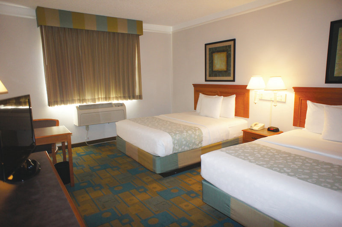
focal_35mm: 24
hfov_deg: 73.8
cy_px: 114
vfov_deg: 53.1
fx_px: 228
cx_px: 171
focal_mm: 16
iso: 640
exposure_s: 1/60
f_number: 2.8
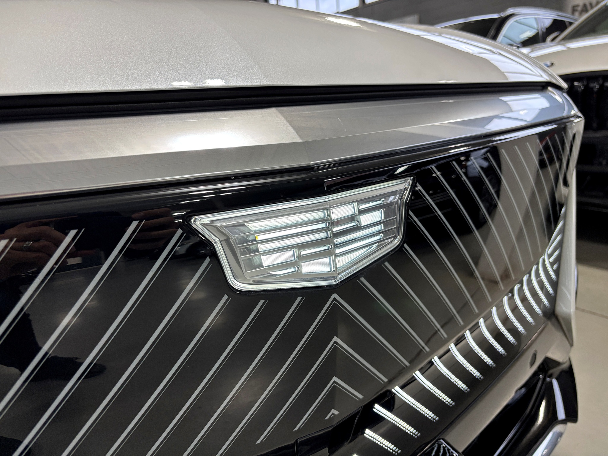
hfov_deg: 67.3
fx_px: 457
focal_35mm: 26
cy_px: 228
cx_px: 304
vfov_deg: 53.1
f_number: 1.6
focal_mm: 5.96
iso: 100
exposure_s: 1/113
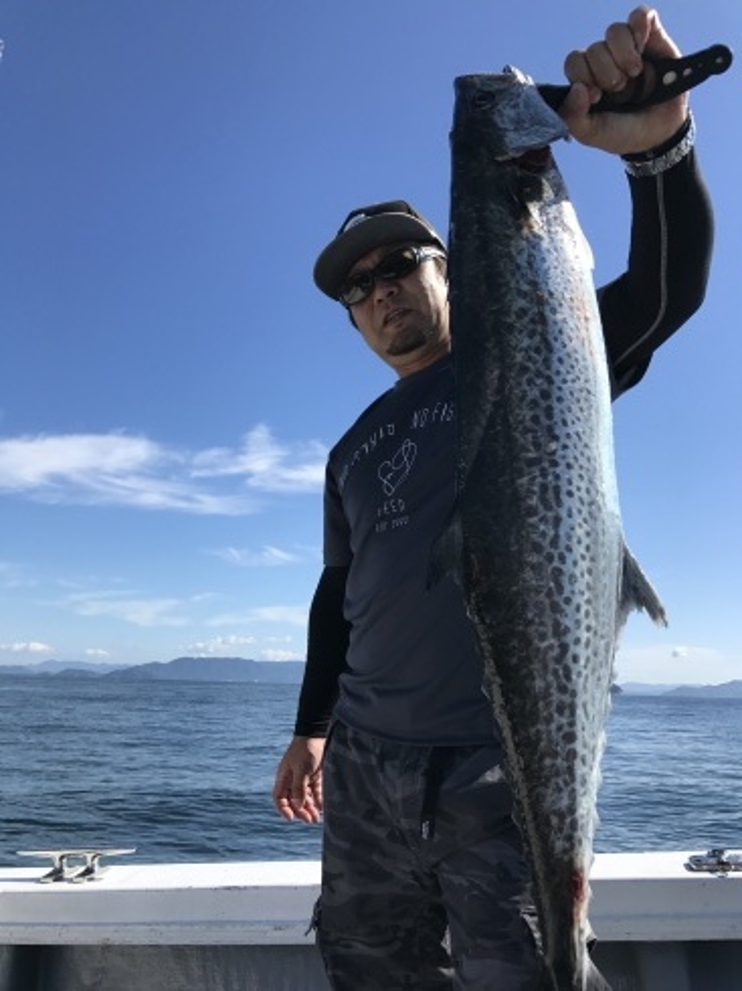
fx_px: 801
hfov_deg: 49.7
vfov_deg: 63.5
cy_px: 496
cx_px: 371
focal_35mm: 28
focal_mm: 3.99
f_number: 1.8
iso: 20
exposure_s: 1/2457
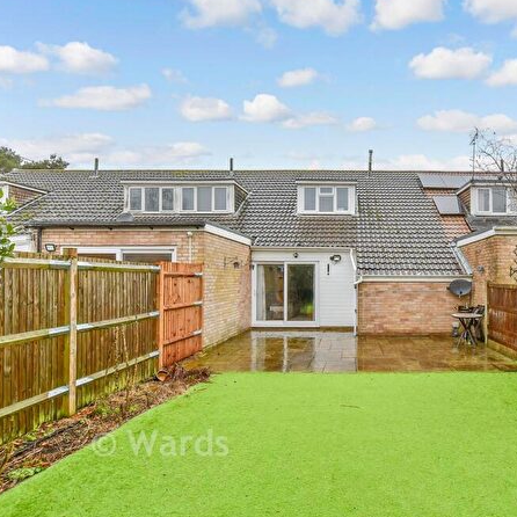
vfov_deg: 74.8
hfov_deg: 72.0
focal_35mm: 20
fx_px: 338
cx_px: 355
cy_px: 258
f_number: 8
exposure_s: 1/60
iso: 320
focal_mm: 10
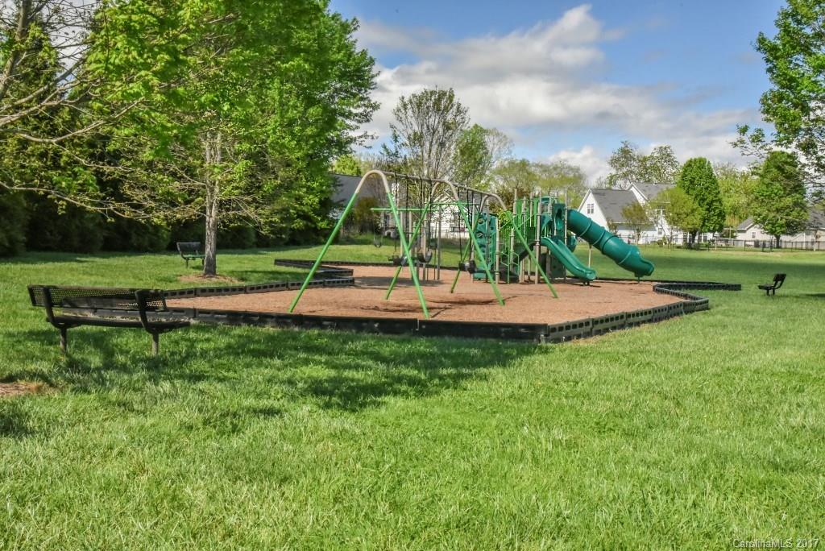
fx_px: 1009
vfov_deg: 30.6
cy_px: 276
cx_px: 412
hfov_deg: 44.5
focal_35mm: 44
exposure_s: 1/500
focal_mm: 44
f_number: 22
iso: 4000
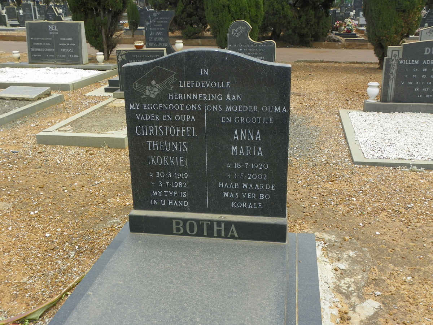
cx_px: 216
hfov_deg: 50.1
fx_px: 463
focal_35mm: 37
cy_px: 162
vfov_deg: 38.7
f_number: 4.5
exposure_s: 1/200
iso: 64
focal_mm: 6.6
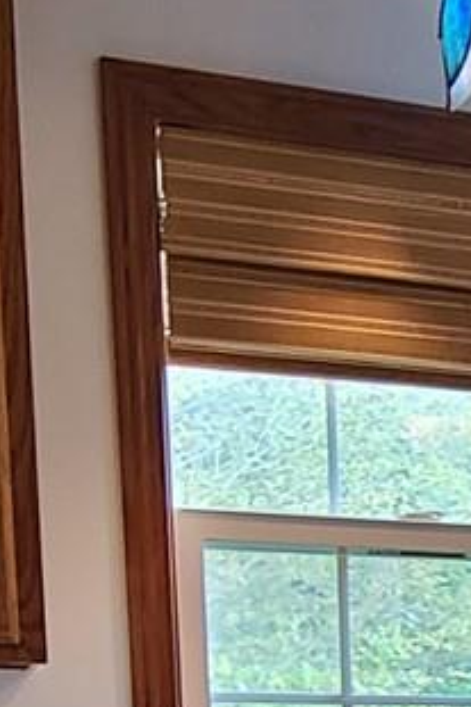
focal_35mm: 89
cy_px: 1032
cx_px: 892
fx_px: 1748
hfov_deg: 13.5
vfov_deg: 20.0
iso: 250
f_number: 2.2
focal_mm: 2.2
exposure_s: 1/60
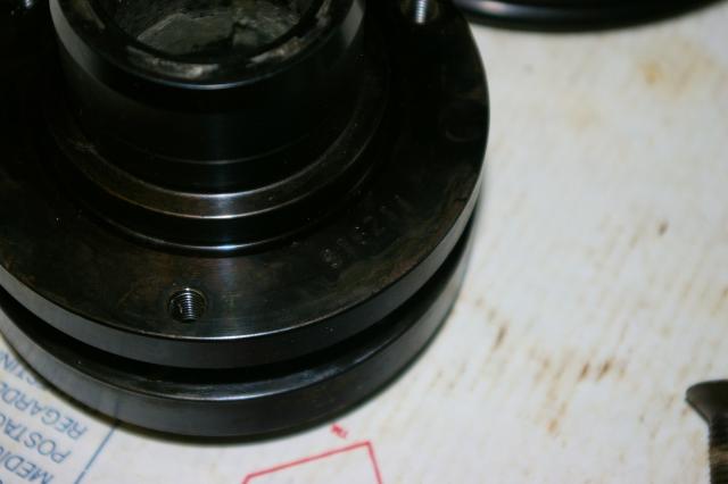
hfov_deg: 24.6
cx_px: 364
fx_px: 1667
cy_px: 242
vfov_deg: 16.5
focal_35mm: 82
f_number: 5.6
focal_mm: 55
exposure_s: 1/80
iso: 200
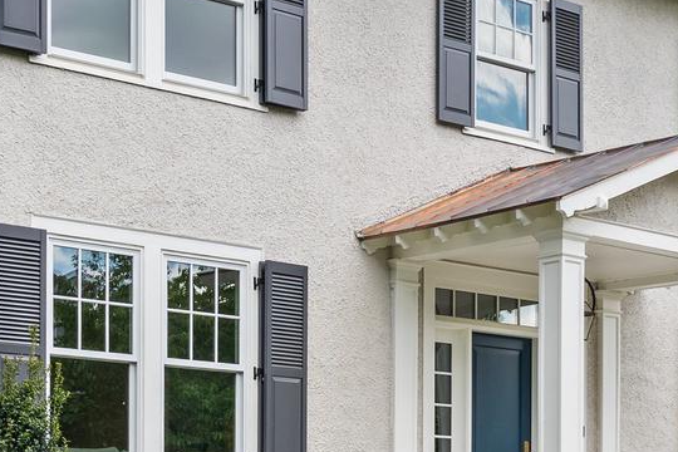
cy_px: 240
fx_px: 1714
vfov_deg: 15.0
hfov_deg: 22.3
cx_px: 446
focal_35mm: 91
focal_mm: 24
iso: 100
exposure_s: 1/160
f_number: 9
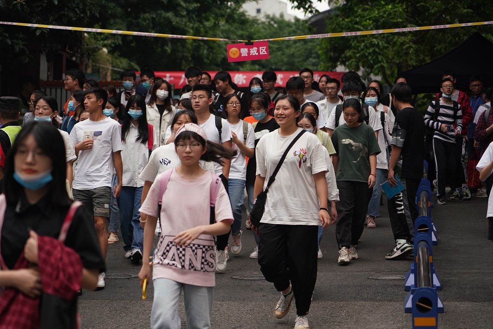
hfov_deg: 19.5
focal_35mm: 105
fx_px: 1438
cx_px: 246
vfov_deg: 13.0
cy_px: 164
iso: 320
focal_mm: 105
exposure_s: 1/320
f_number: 4
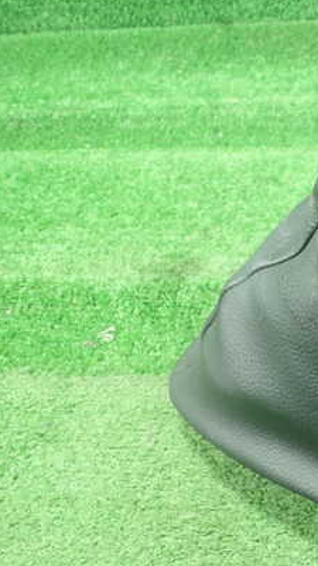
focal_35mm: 49
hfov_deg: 21.9
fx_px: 735
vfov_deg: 42.1
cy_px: 276
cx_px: 420
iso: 800
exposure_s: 1/125
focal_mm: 5.5
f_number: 2.3
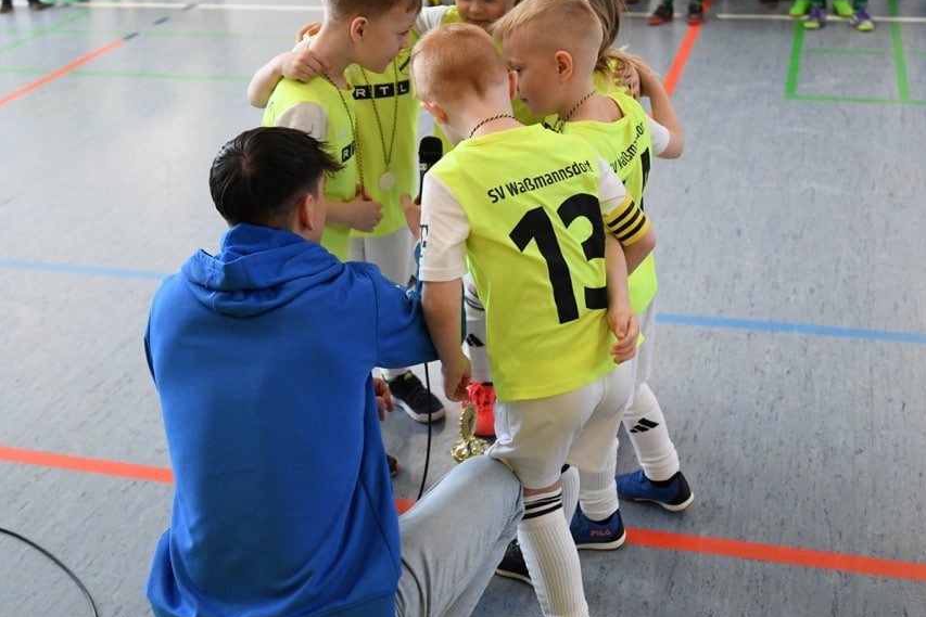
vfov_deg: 26.3
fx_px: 1312
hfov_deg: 38.9
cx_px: 451
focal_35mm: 51
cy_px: 198
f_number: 2.8
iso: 5000
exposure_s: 1/640
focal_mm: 34
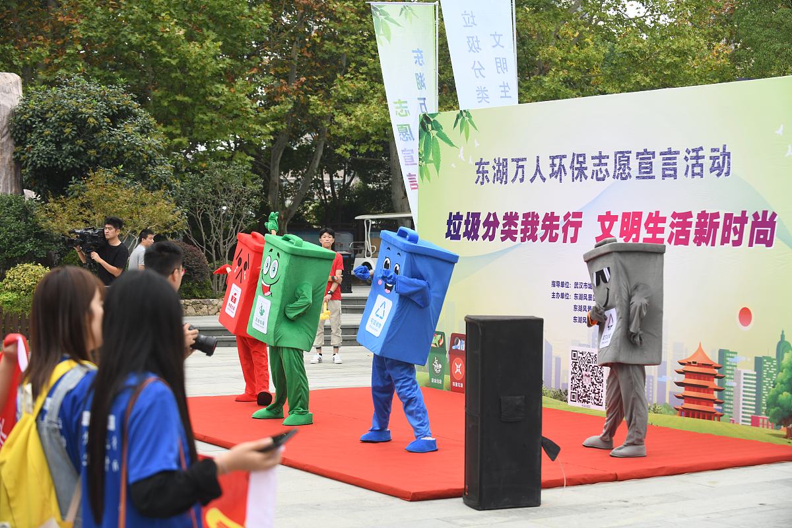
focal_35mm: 70
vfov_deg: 19.5
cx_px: 396
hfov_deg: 28.8
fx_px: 1540
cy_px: 264
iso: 320
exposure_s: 1/320
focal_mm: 70
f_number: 5.6
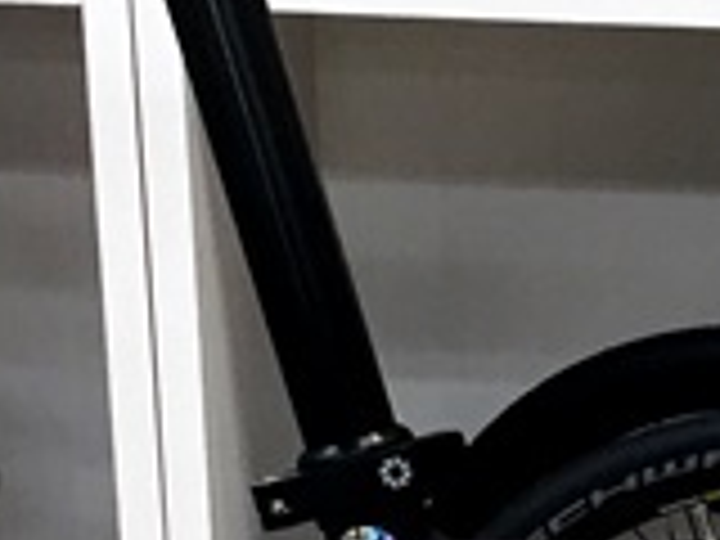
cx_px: 1084
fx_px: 3765
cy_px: 873
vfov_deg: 8.0
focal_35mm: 181
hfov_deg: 10.5
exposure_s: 1/33
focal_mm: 4.15
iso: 50
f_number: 2.2
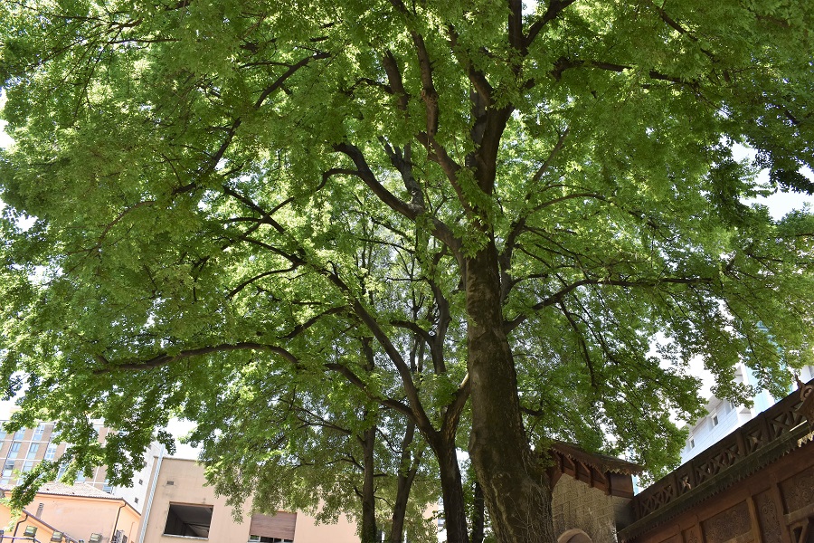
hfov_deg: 61.9
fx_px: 678
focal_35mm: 30
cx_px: 407
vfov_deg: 43.6
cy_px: 272
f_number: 8
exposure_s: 1/250
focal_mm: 20
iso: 400
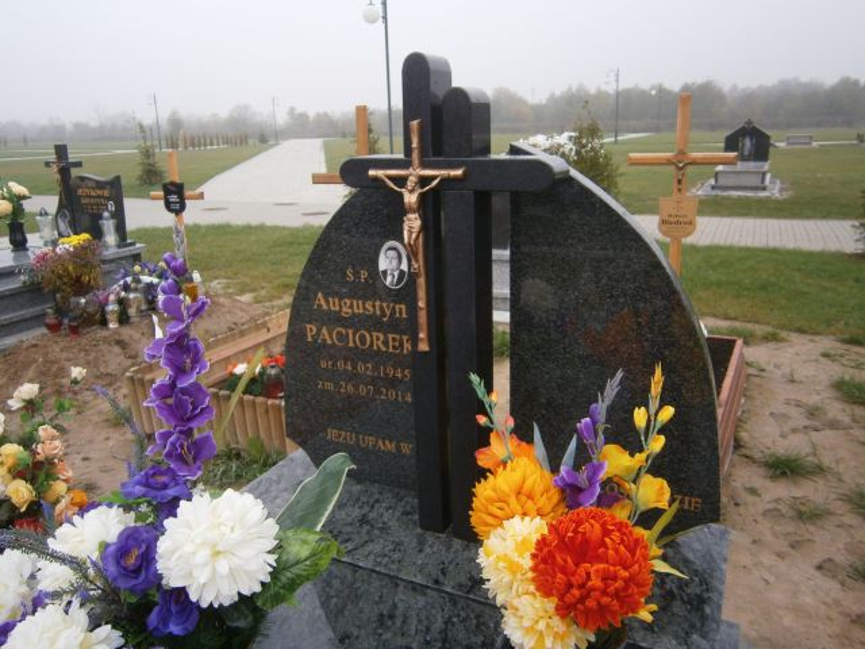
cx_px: 432
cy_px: 324
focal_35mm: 26
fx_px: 650
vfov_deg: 53.1
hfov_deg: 67.3
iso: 80
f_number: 2.8
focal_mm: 4.7
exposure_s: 1/250
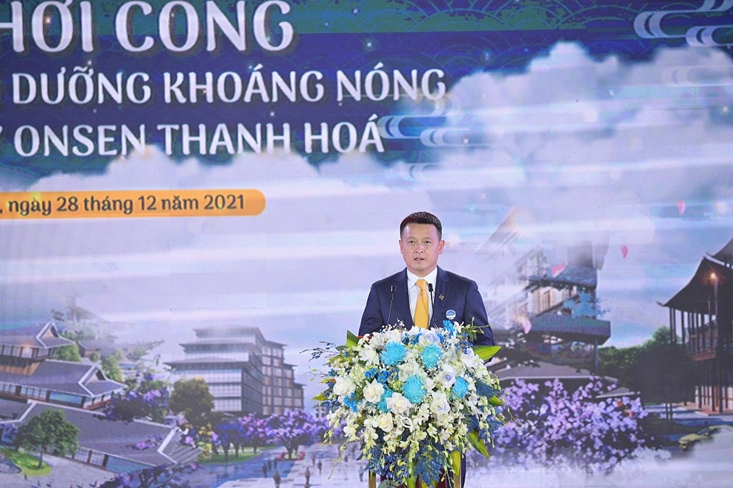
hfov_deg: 10.3
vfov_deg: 6.9
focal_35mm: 200
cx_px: 366
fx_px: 4069
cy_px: 244
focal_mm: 200
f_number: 4
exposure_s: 1/500
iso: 800
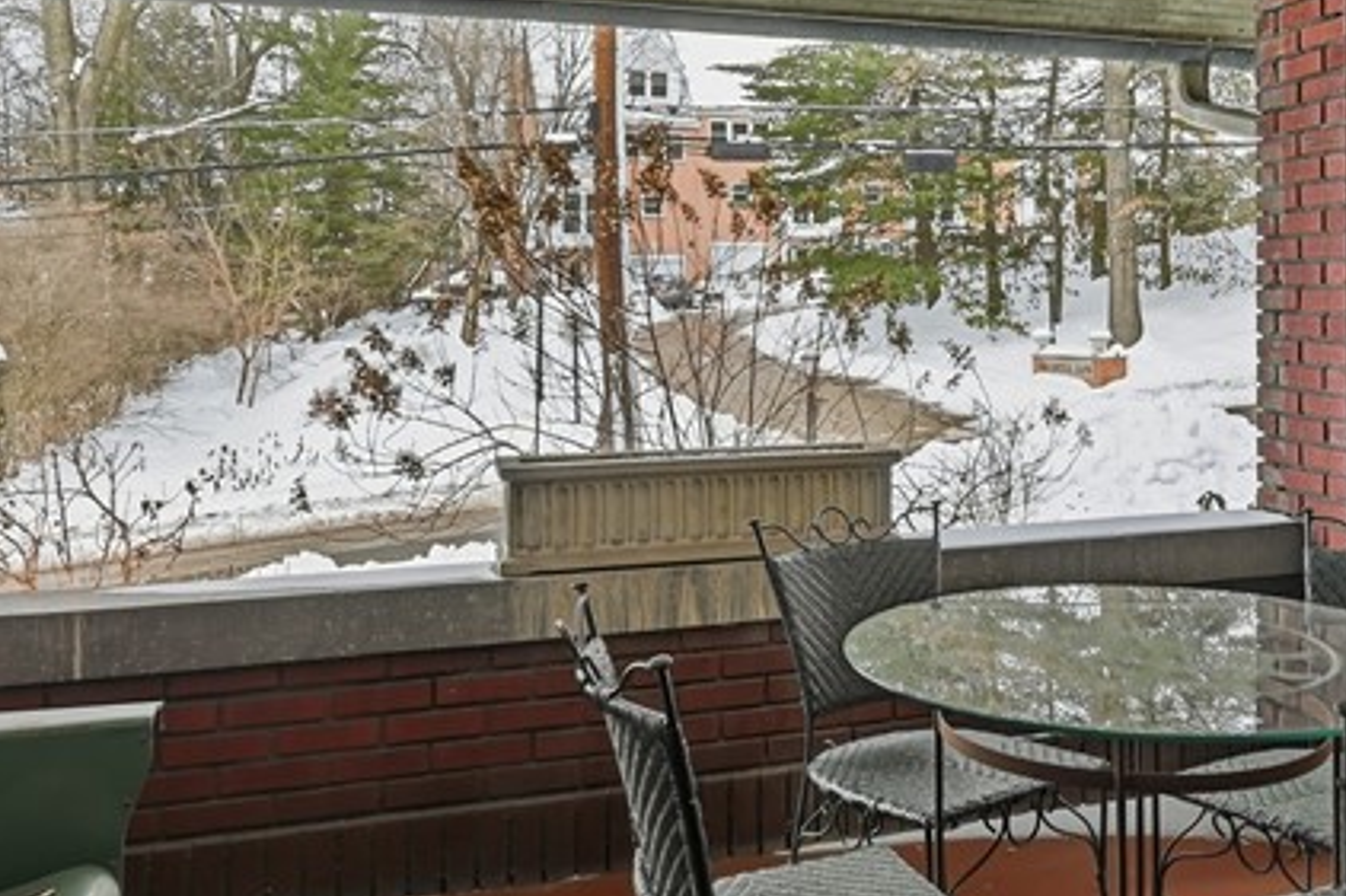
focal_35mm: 36
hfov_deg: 52.1
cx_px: 901
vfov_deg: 36.4
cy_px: 290
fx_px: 1345
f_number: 8
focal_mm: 14
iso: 400
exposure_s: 1/2500
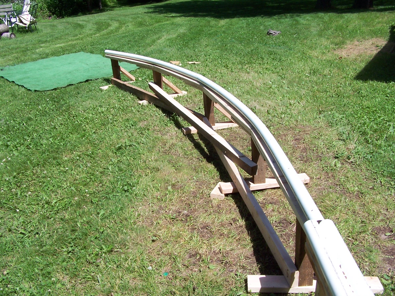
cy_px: 148
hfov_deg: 49.0
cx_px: 198
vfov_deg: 37.7
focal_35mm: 38
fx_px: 434
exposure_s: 1/350
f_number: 5.6
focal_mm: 6.3
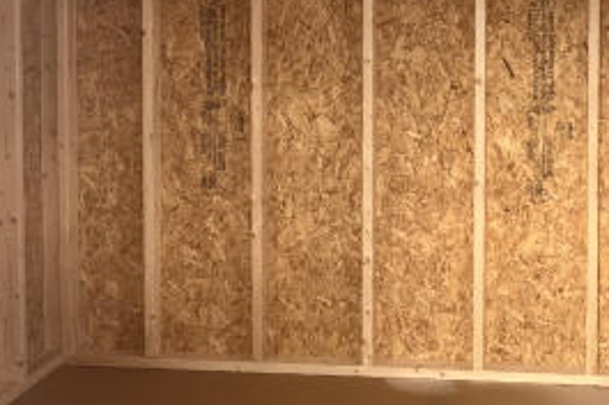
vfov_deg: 20.1
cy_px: 25
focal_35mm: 66
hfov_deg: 30.1
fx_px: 1115
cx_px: 455
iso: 50
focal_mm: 4
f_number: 1.8
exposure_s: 1/121
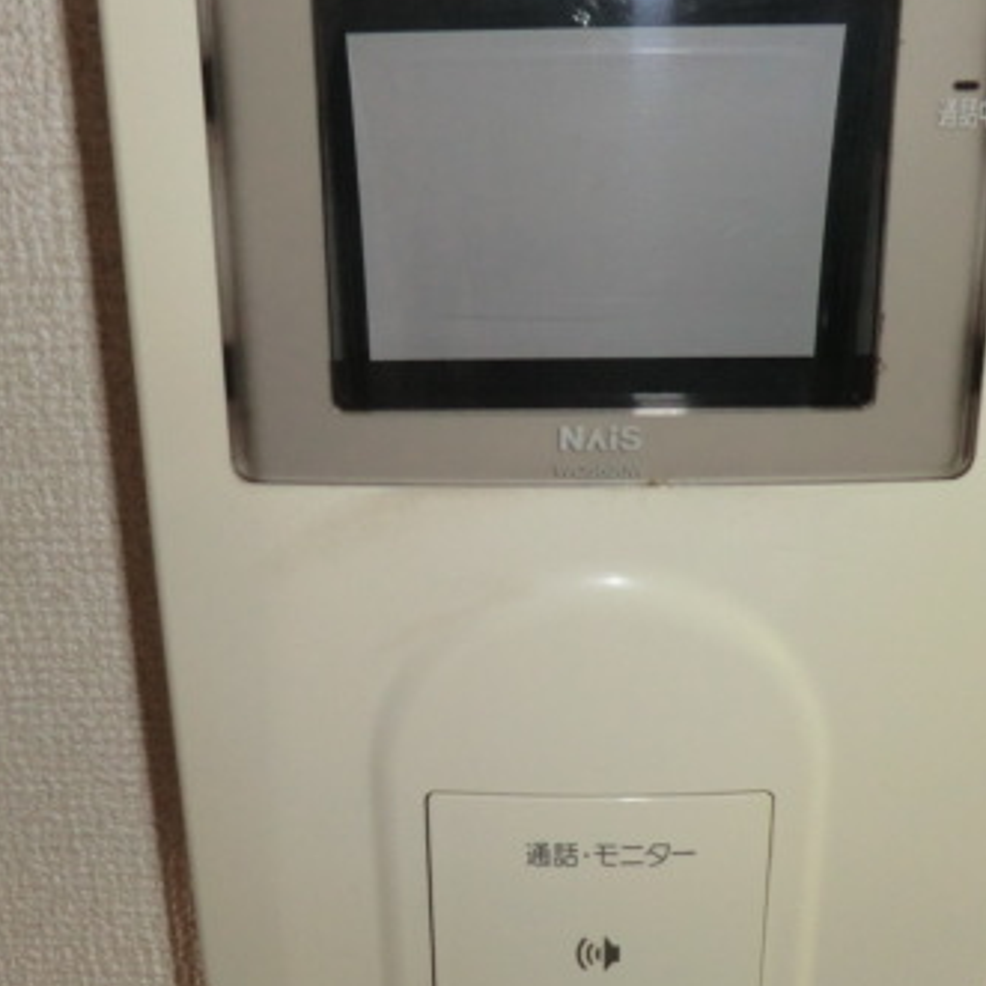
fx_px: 1321
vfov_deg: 40.9
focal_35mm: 41
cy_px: 548
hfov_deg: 40.9
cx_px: 486
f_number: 3.2
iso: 200
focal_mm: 4.3
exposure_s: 1/60
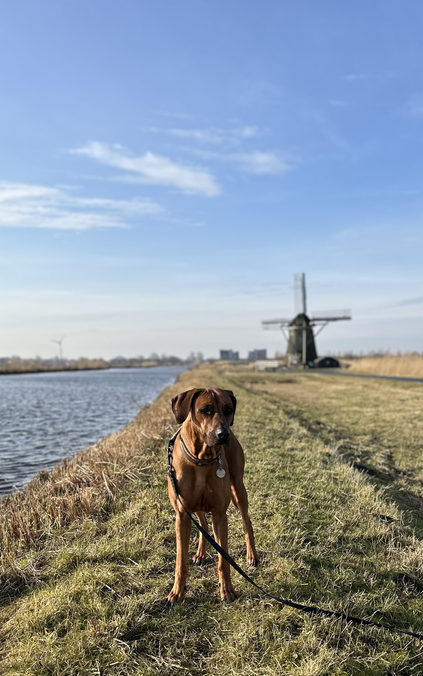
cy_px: 435
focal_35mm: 35
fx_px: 646
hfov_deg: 36.2
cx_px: 235
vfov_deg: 54.5
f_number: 1.78
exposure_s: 1/3861
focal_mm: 6.86
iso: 80
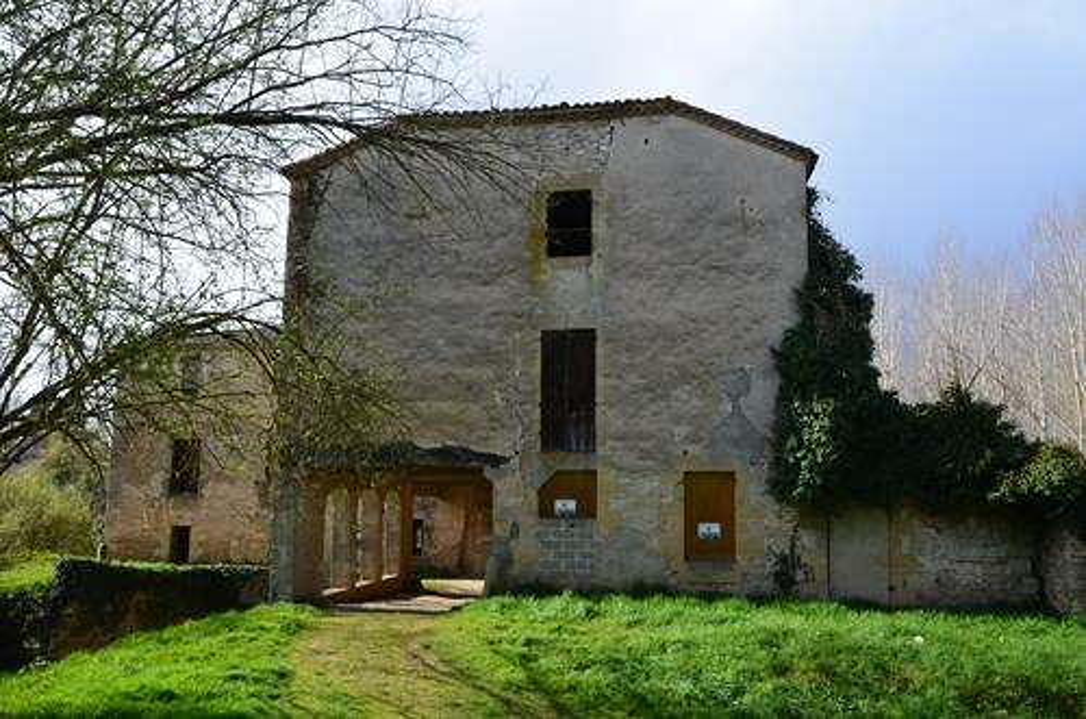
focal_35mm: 33
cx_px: 543
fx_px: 993
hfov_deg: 57.3
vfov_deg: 39.8
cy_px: 360
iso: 200
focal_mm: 22
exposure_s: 1/125
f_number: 11
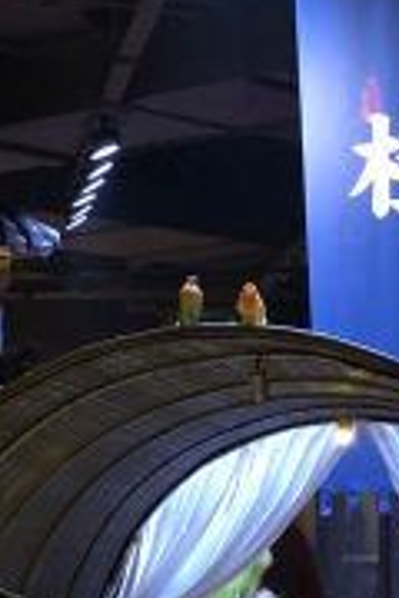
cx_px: -93
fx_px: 1878
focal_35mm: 113
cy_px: 480
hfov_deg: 11.8
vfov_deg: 17.9
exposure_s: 1/4
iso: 100
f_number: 1.8
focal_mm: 3.99
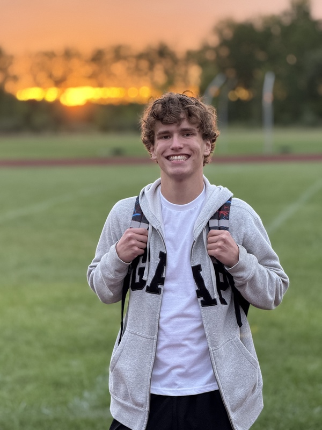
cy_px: 215
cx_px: 161
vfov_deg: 16.4
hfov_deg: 12.3
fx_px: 1488
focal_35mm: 120
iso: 400
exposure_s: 1/99
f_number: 2.8
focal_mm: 15.66
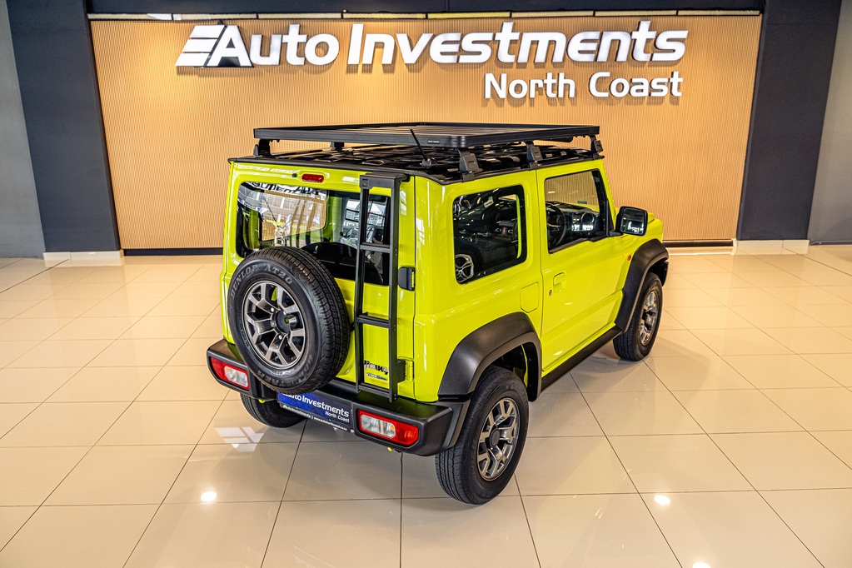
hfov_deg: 65.5
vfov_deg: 46.4
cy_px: 284
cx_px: 426
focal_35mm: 28
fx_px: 663
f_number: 5
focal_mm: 28
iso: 1600
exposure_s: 1/125
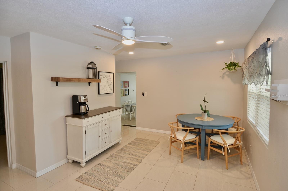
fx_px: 144
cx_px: 144
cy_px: 96
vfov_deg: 67.1
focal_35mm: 18
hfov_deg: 90.1
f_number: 4
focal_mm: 12
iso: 220
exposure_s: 1/60
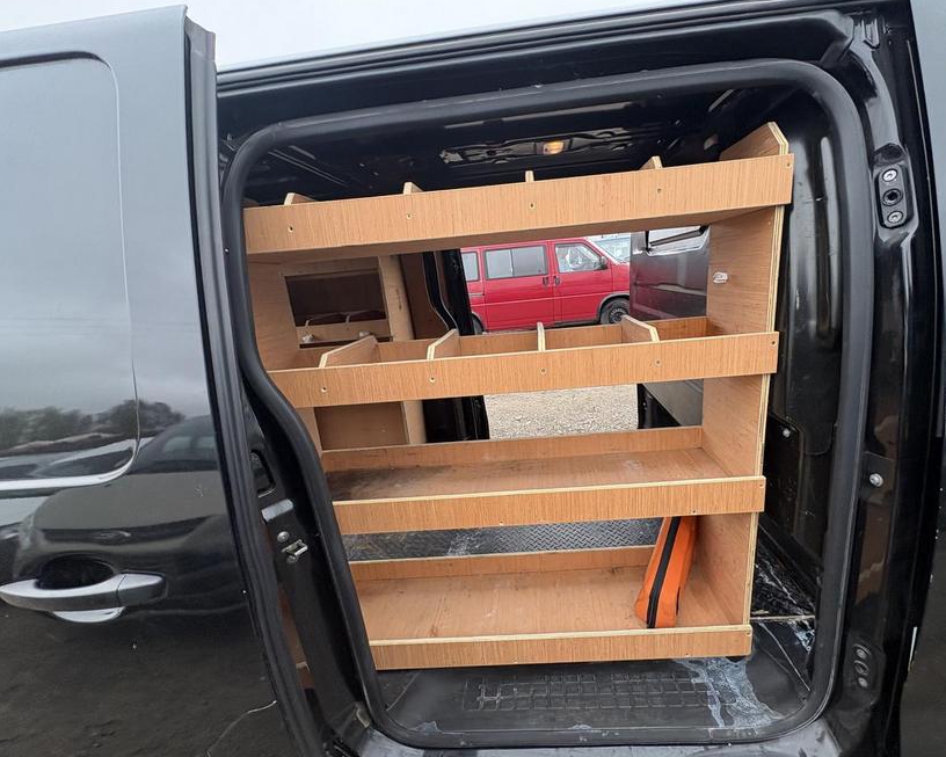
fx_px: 420
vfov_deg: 84.0
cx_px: 518
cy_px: 386
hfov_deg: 96.5
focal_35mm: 15
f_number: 2.2
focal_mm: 2.22
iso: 64
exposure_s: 1/147
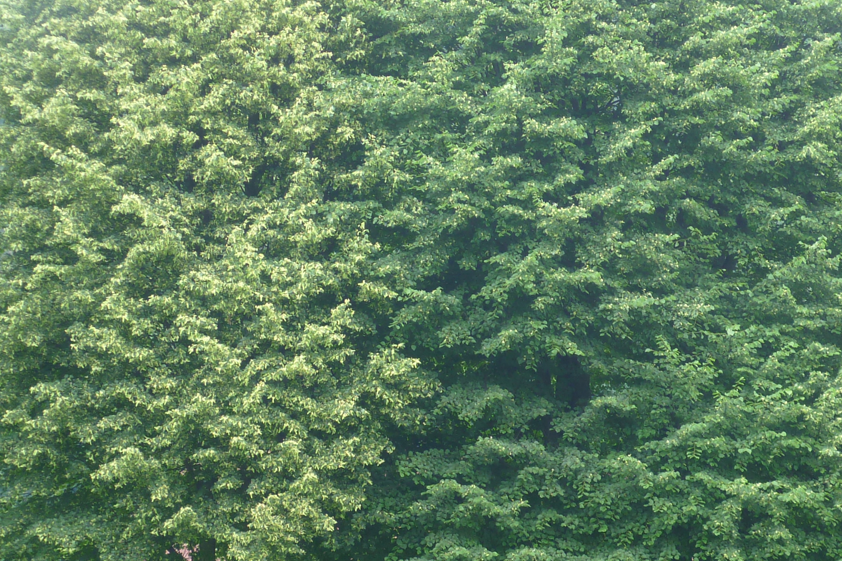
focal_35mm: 121
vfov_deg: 11.3
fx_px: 2829
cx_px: 483
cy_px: 413
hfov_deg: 16.9
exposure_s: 1/50
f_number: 4
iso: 80
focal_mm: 10.5
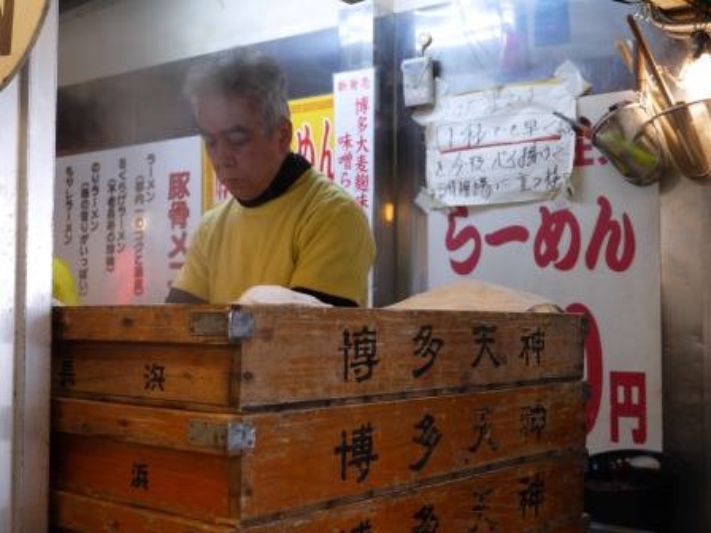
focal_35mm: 44
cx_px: 356
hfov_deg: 42.9
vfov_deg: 32.9
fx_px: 904
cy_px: 266
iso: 400
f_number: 4.6
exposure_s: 1/60
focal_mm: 22
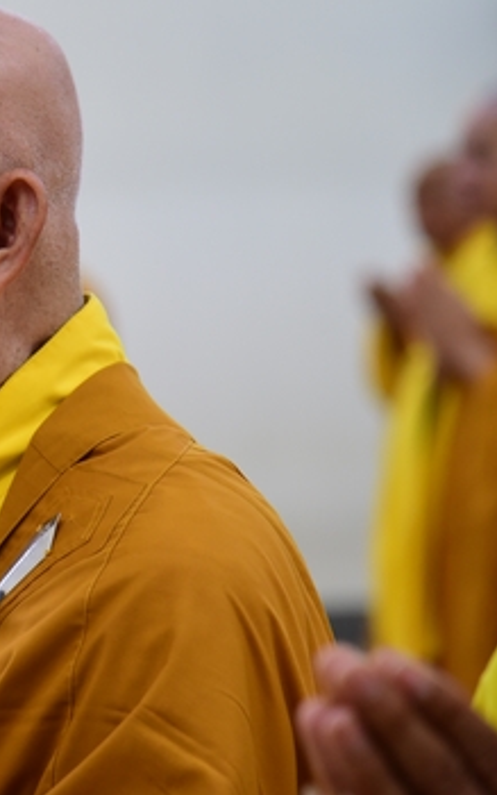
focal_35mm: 227
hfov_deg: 5.7
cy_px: 329
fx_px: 4915
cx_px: -172
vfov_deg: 9.2
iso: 1600
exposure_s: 1/50
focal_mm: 120
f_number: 4.5
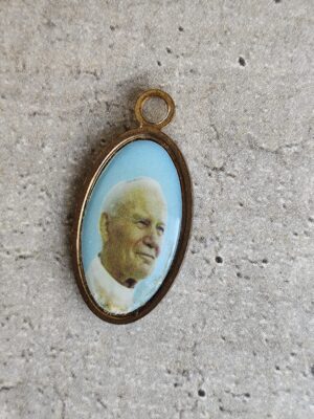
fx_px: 1125
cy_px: 210
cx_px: 157
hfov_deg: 15.9
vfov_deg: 21.1
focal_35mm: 93
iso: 125
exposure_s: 1/100
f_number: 1.65
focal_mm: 6.19
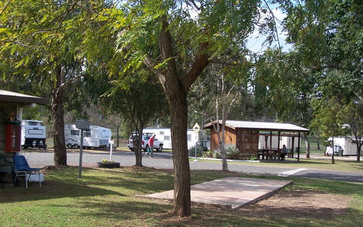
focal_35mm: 46
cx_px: 181
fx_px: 455
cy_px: 128
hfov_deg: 43.5
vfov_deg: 27.9
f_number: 2.9
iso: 80
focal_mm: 7.1
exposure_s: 1/500
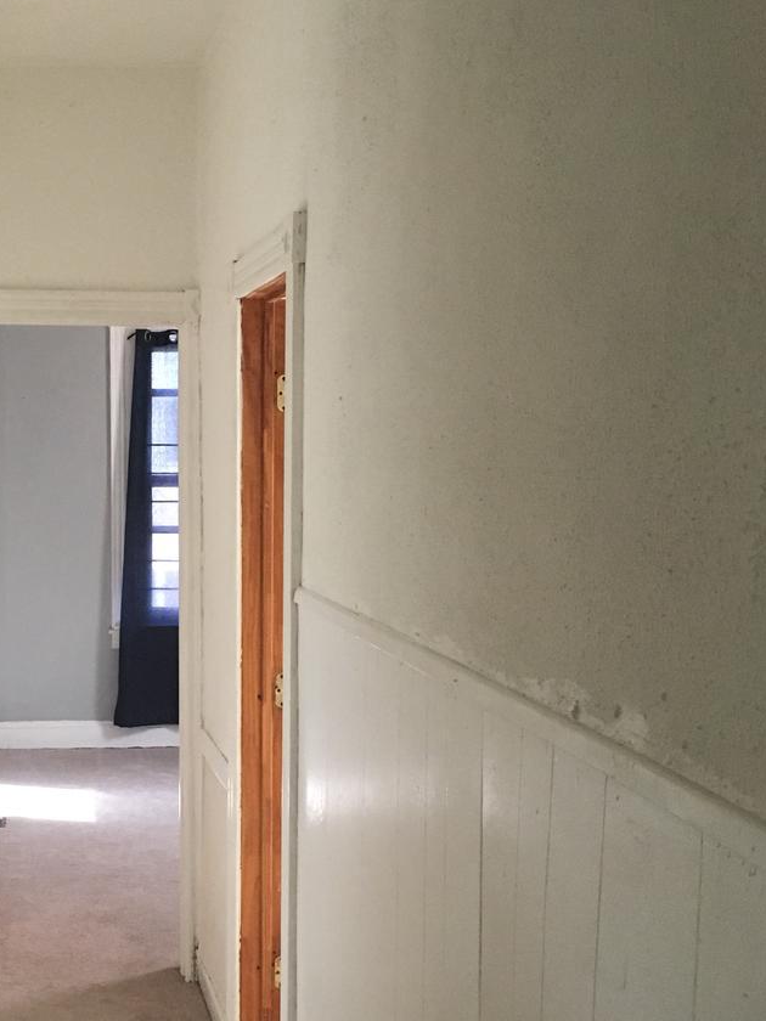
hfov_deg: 26.7
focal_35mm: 53
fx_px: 1564
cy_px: 681
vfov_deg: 35.8
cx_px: 89
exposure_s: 1/30
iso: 160
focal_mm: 4.15
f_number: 2.2
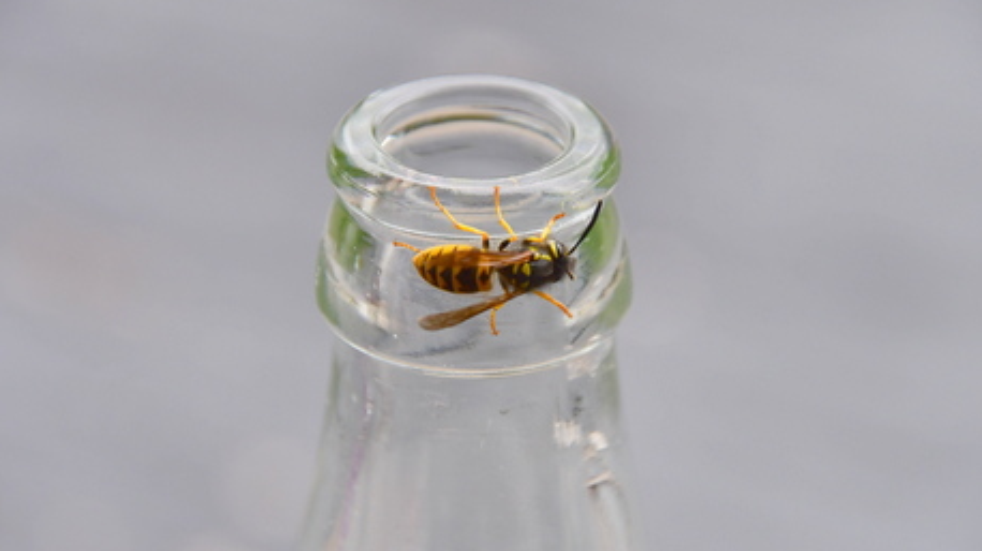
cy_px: 280
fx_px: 16447
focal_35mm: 632
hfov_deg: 3.4
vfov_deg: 1.9
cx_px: 491
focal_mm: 400
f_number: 6.3
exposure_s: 1/1250
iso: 400
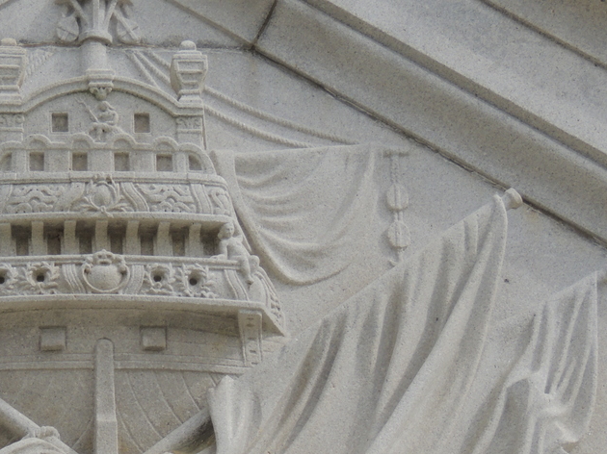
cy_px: 369
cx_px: 110
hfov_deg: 8.1
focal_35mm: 244
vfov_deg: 6.1
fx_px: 4277
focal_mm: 21.4
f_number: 4.2
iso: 100
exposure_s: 1/640
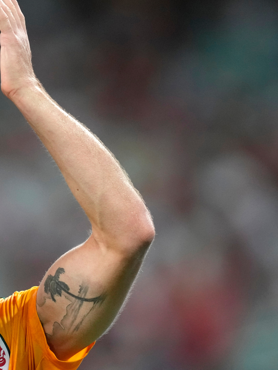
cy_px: 247
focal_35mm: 862
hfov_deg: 1.7
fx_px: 9231
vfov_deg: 2.3
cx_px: 0
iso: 5000
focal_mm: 400
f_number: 2.8
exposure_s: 1/2000
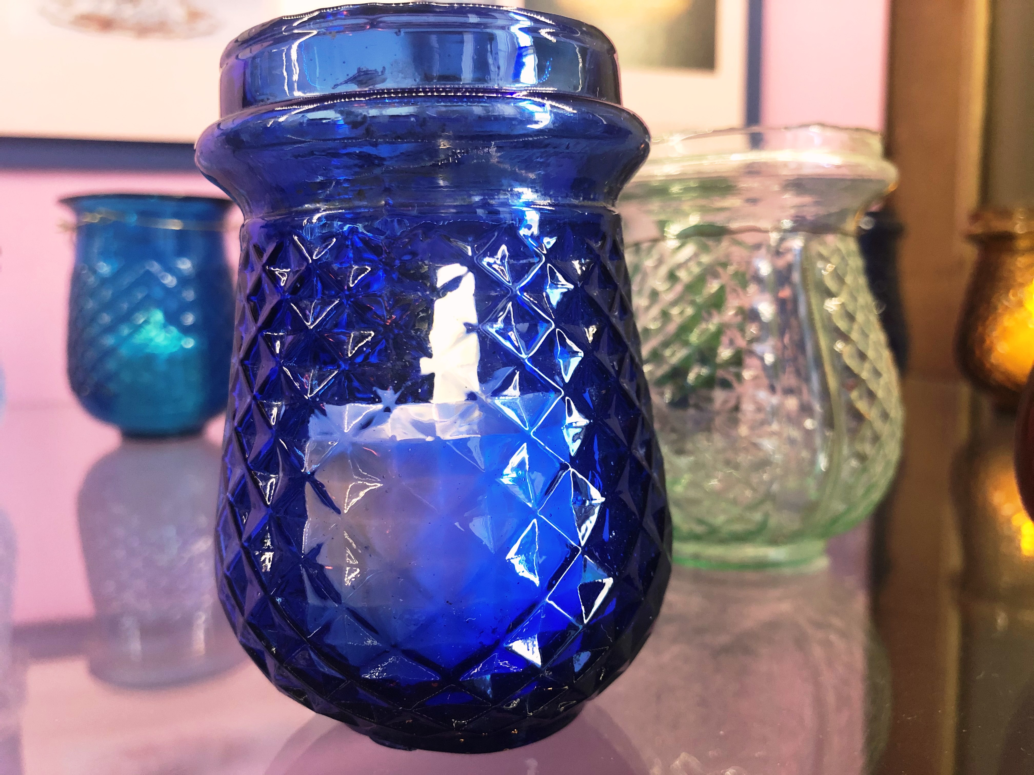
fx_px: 836
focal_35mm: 28
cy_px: 388
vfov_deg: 49.7
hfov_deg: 63.4
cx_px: 517
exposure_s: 1/12
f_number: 1.8
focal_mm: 4
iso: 100
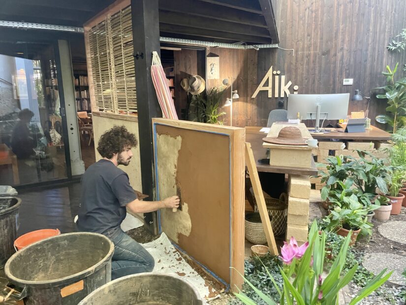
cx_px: 203
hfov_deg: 67.3
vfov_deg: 53.1
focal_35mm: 26
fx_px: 305
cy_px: 152
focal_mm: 4.2
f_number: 1.6
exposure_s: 1/50
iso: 500
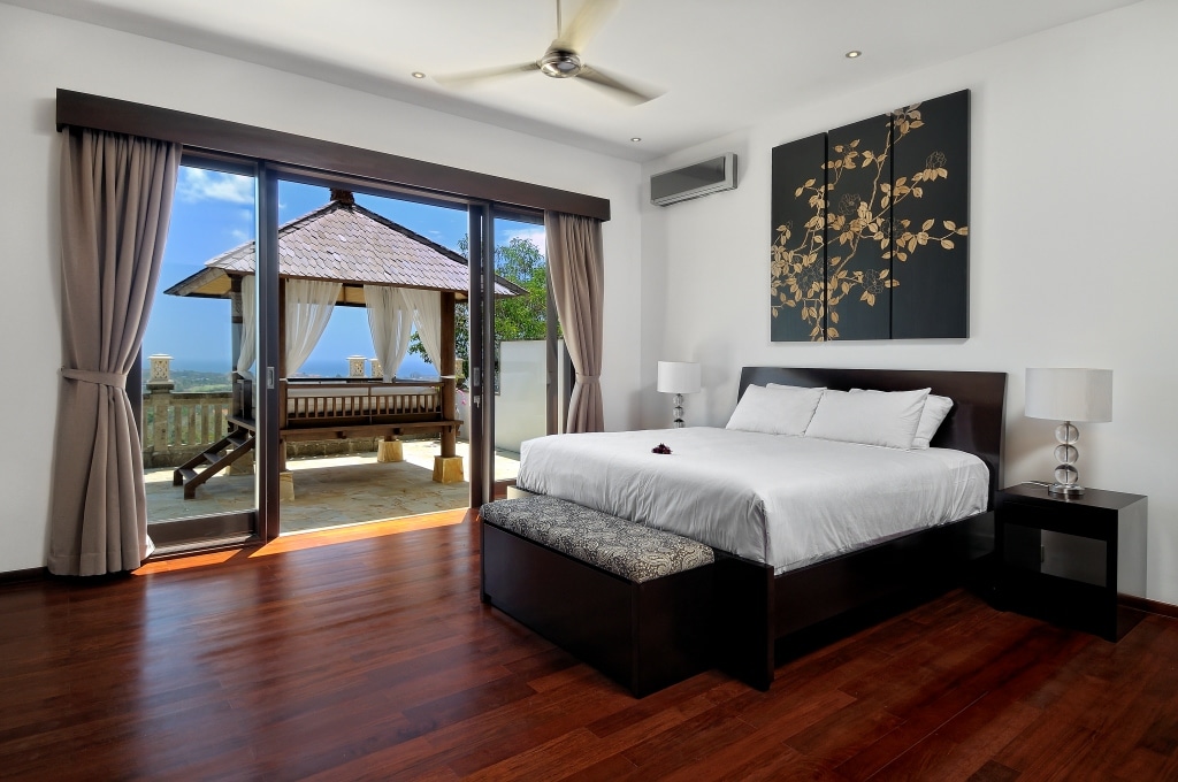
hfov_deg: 85.5
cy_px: 391
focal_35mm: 20
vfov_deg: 63.1
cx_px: 589
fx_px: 637
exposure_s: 1/20
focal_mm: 13
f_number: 8
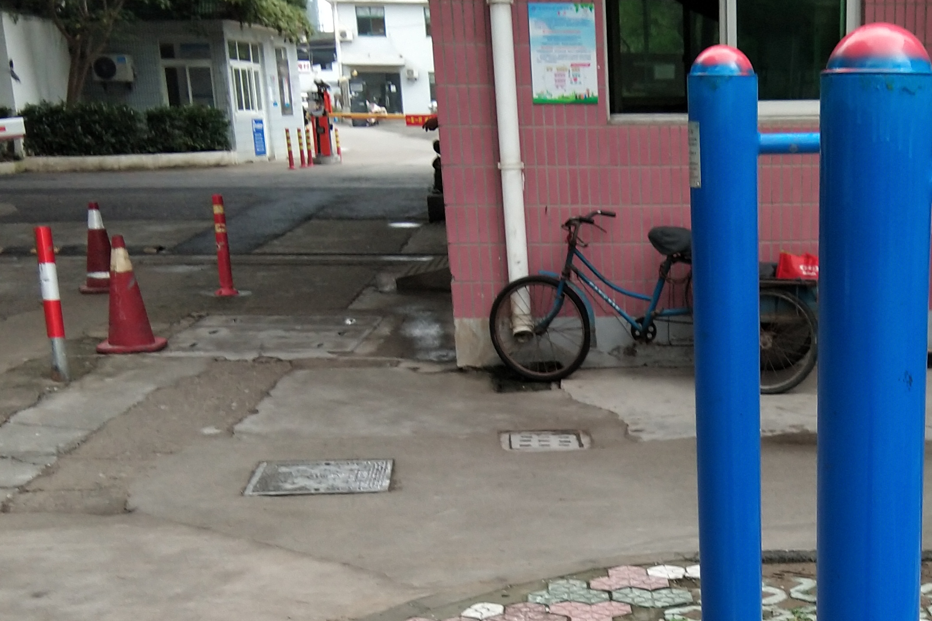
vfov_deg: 20.6
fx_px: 1657
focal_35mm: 64
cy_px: 621
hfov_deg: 30.5
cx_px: 767
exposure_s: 1/100
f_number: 2.2
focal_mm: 3.69
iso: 64
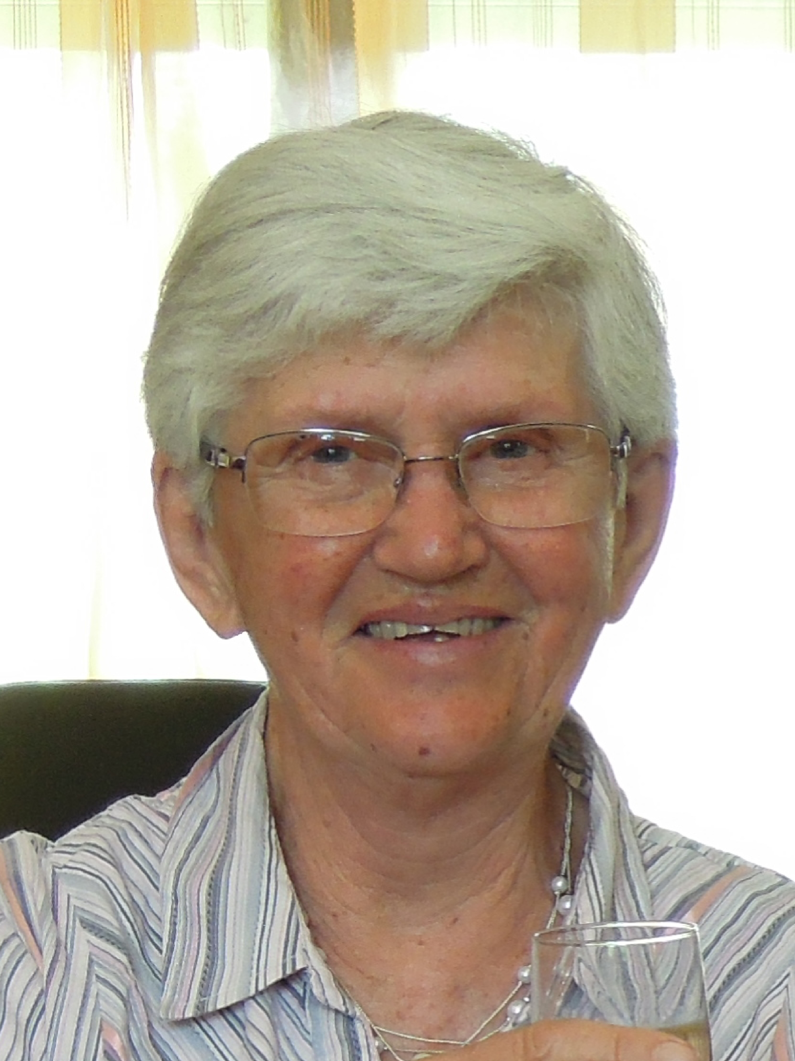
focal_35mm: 45
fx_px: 1378
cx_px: 398
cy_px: 530
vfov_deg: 42.1
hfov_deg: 32.2
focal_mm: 8.1
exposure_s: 1/50
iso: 220
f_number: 3.5
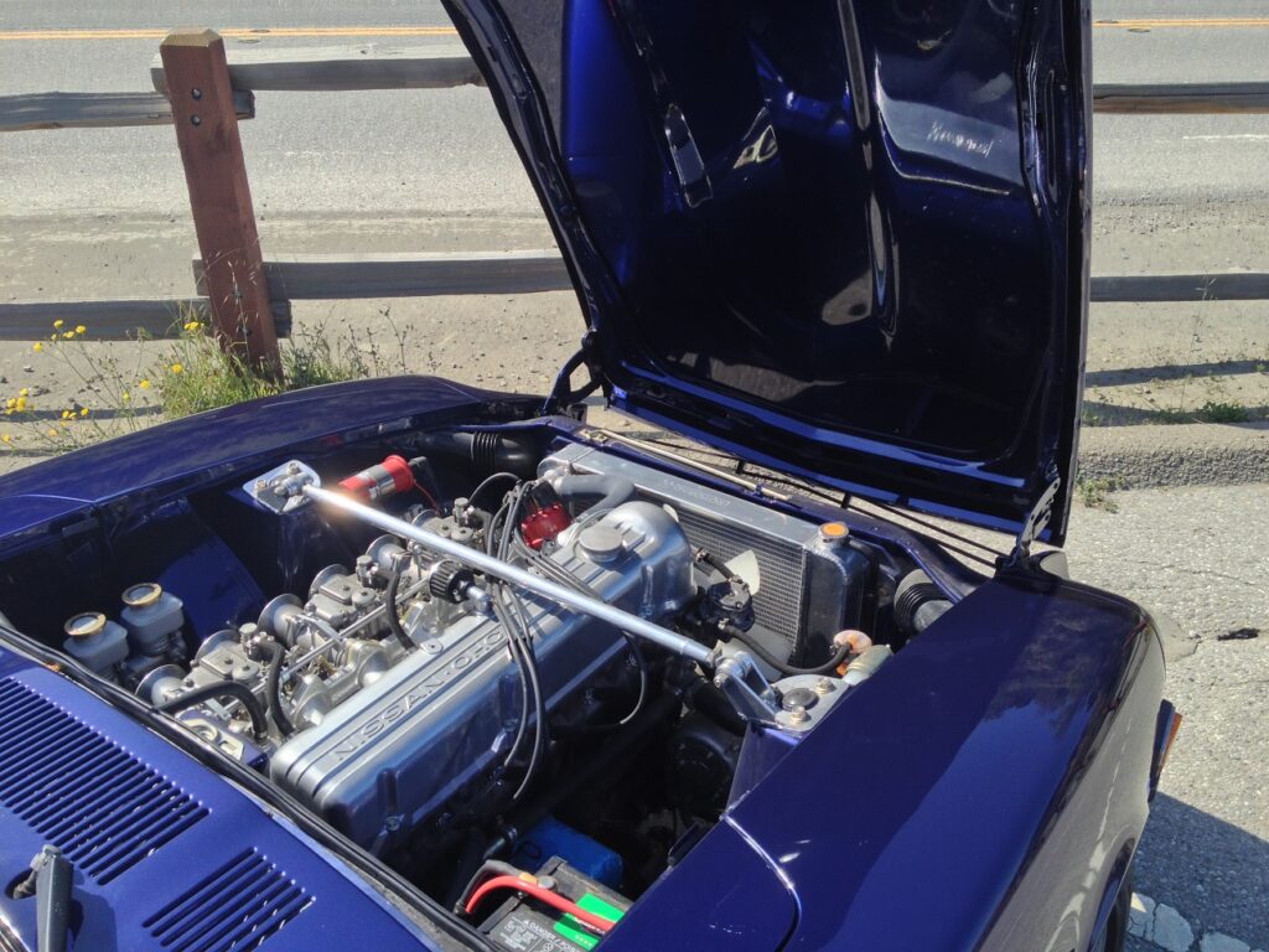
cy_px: 476
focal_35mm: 35
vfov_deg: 40.7
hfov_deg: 52.6
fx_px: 1283
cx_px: 634
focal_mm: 4.28
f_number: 2.4
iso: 50
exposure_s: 1/800
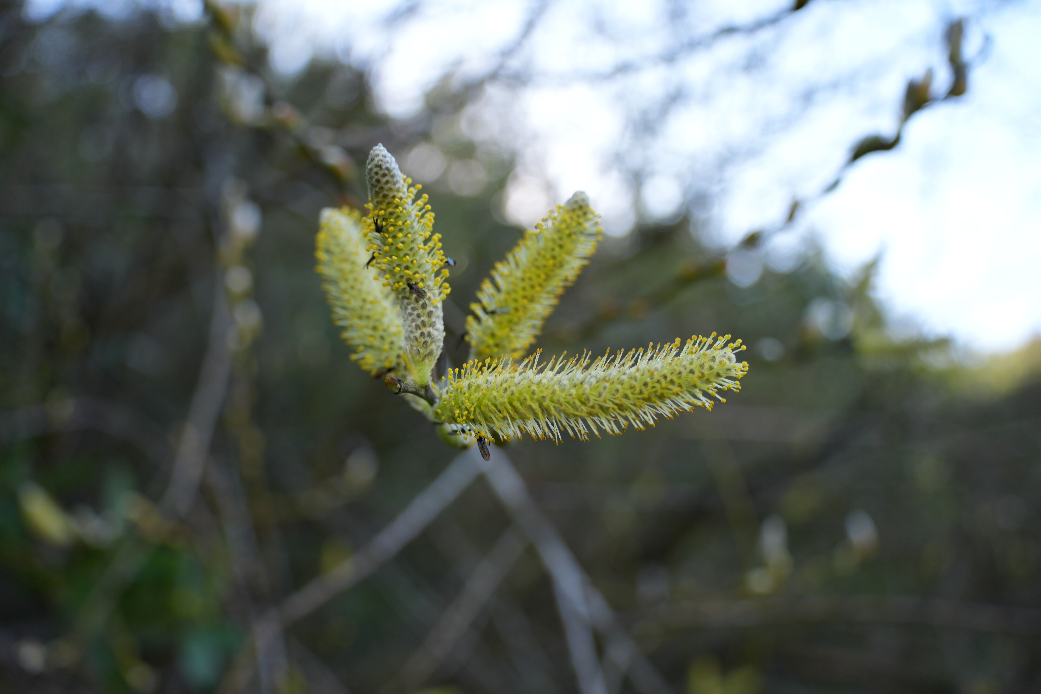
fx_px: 839
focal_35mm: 29
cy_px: 347
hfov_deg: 63.7
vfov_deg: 45.0
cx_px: 520
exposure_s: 1/160
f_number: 4
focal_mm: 29
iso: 200
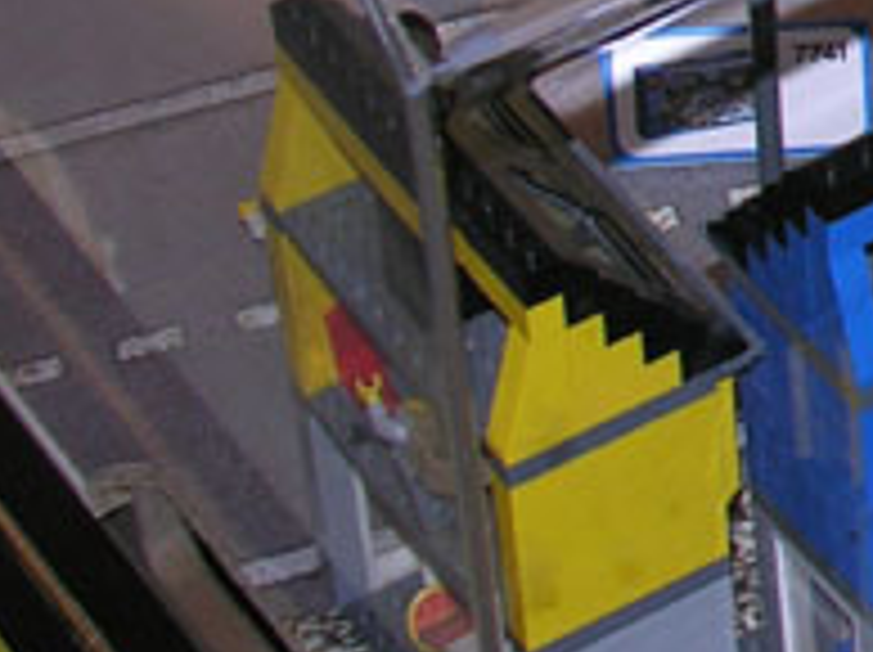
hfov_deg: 10.1
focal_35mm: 185
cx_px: 1606
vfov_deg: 7.9
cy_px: -153
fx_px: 4660
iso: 50
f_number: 2.8
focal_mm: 8.9
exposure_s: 1/60.1
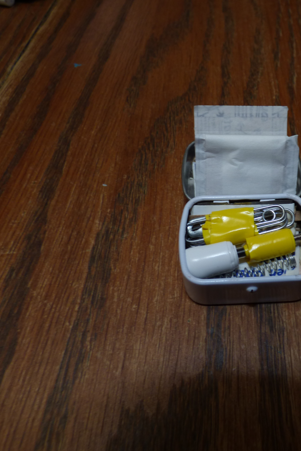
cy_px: 225
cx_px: 251
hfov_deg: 43.7
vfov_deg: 65.5
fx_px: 351
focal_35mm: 28
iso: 100
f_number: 2.8
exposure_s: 1/60
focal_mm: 3.58
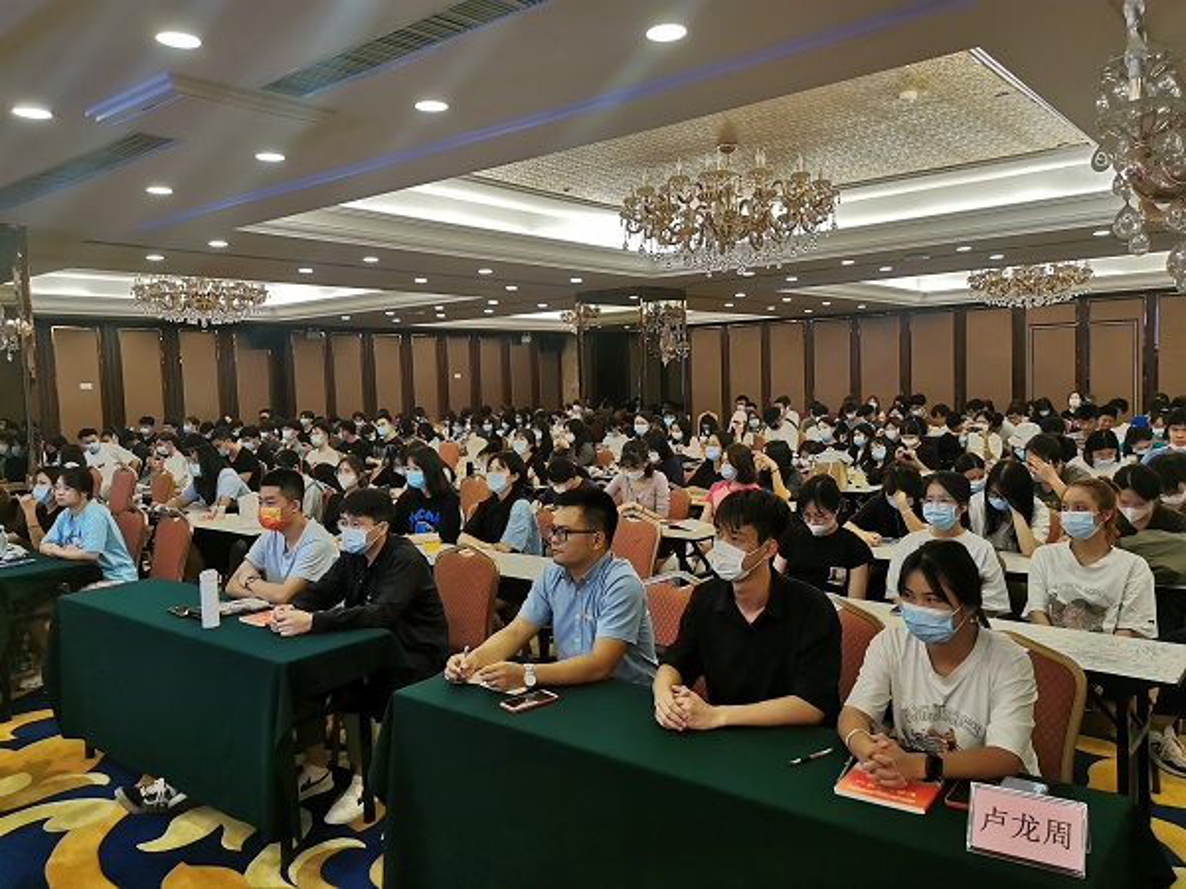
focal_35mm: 27
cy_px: 444
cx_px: 593
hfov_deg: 65.3
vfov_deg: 51.4
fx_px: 925
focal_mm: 5.58
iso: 200
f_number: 1.8
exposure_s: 1/100
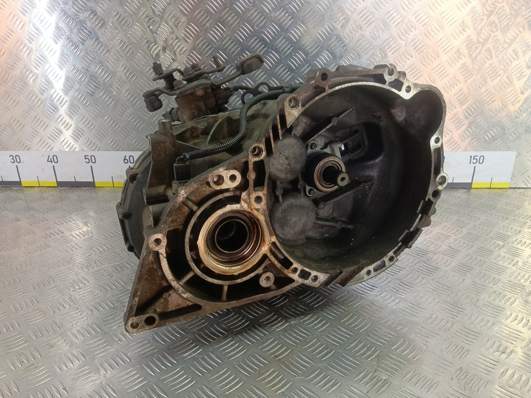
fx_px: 353
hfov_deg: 73.9
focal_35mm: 23
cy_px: 199
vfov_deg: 58.9
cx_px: 266
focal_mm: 4.11
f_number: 1.6
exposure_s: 1/50
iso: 115
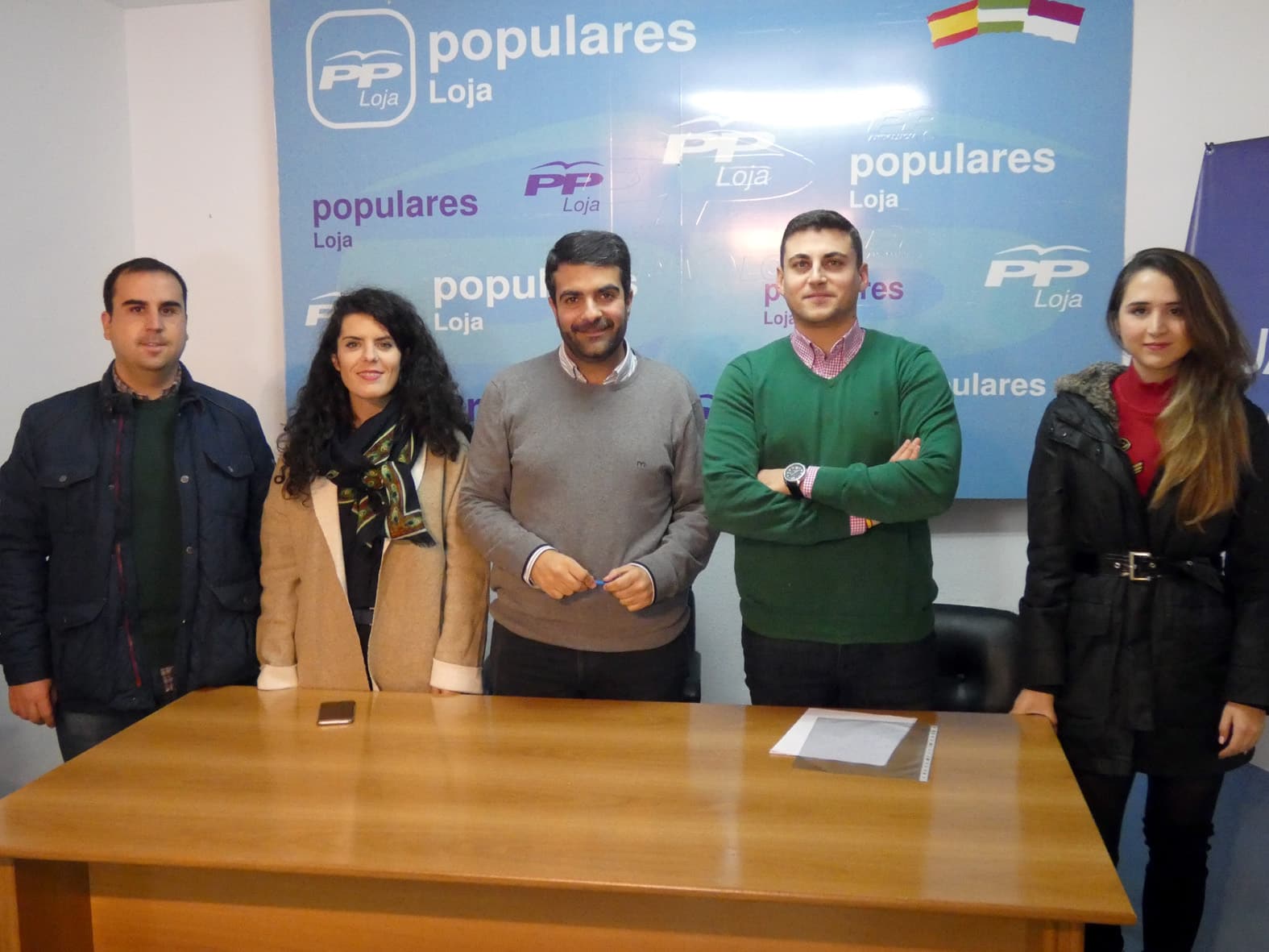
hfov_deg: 51.4
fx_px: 1320
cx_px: 634
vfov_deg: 39.7
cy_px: 476
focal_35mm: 36
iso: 1000
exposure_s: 1/80
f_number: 3.5
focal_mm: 6.5
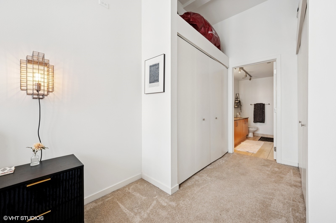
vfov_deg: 81.1
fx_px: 131
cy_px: 112
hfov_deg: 104.3
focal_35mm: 14
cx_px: 168
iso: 200
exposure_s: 1/4
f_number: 9.5
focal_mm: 14
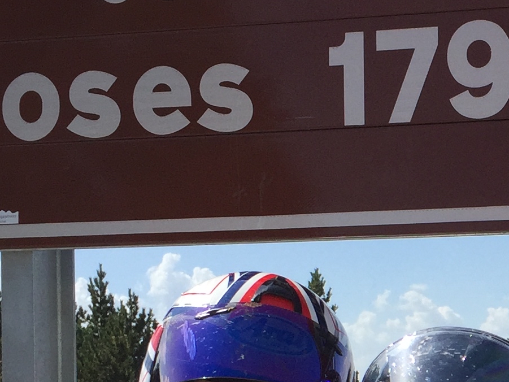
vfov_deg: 13.8
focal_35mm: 105
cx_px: 641
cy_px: 422
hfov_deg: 17.7
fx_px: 1544
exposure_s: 1/2198
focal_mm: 4.15
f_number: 2.2
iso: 32
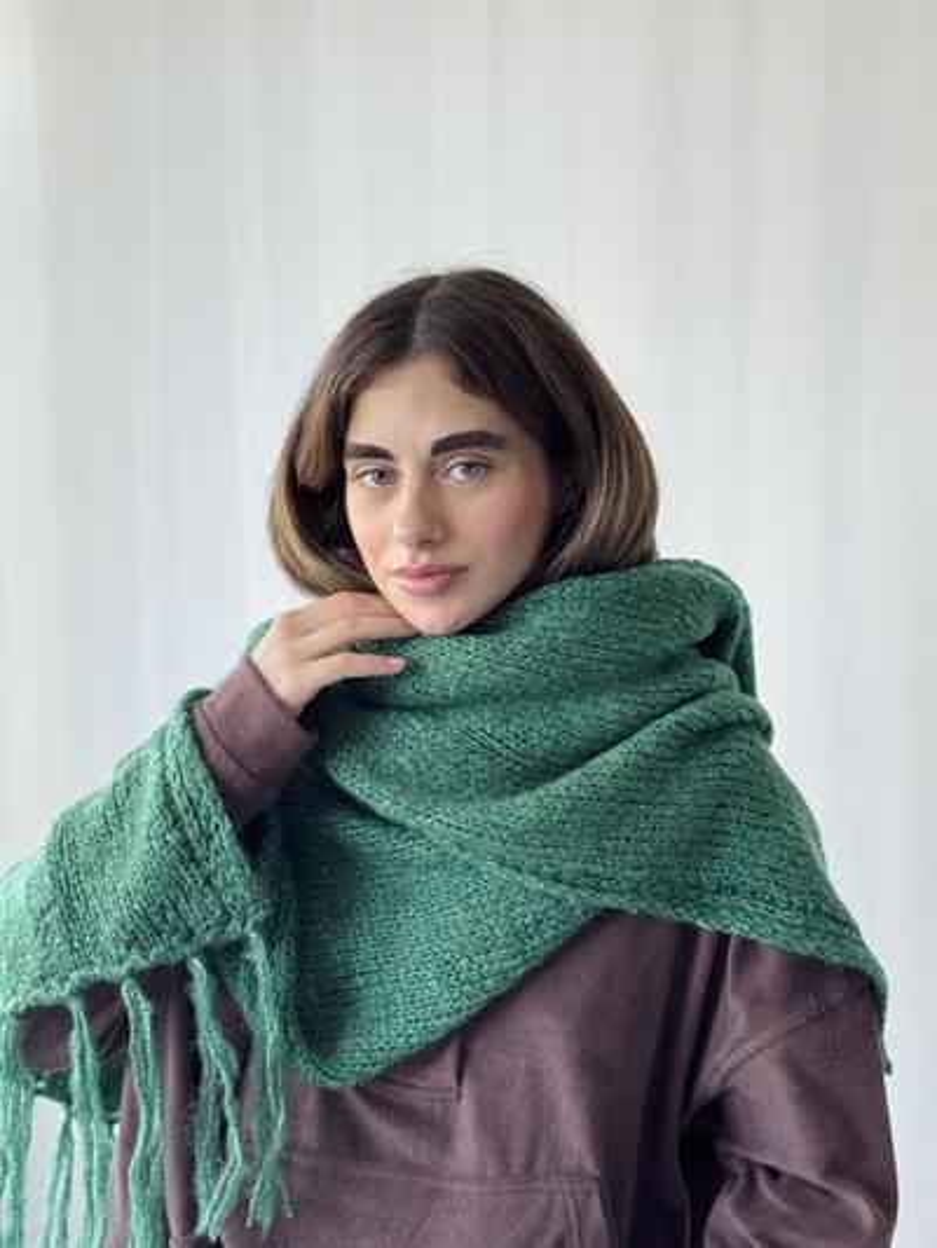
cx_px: 468
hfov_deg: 30.3
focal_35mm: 48
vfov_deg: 39.6
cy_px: 624
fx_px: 1732
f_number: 1.78
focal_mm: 6.76
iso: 80
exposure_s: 1/132
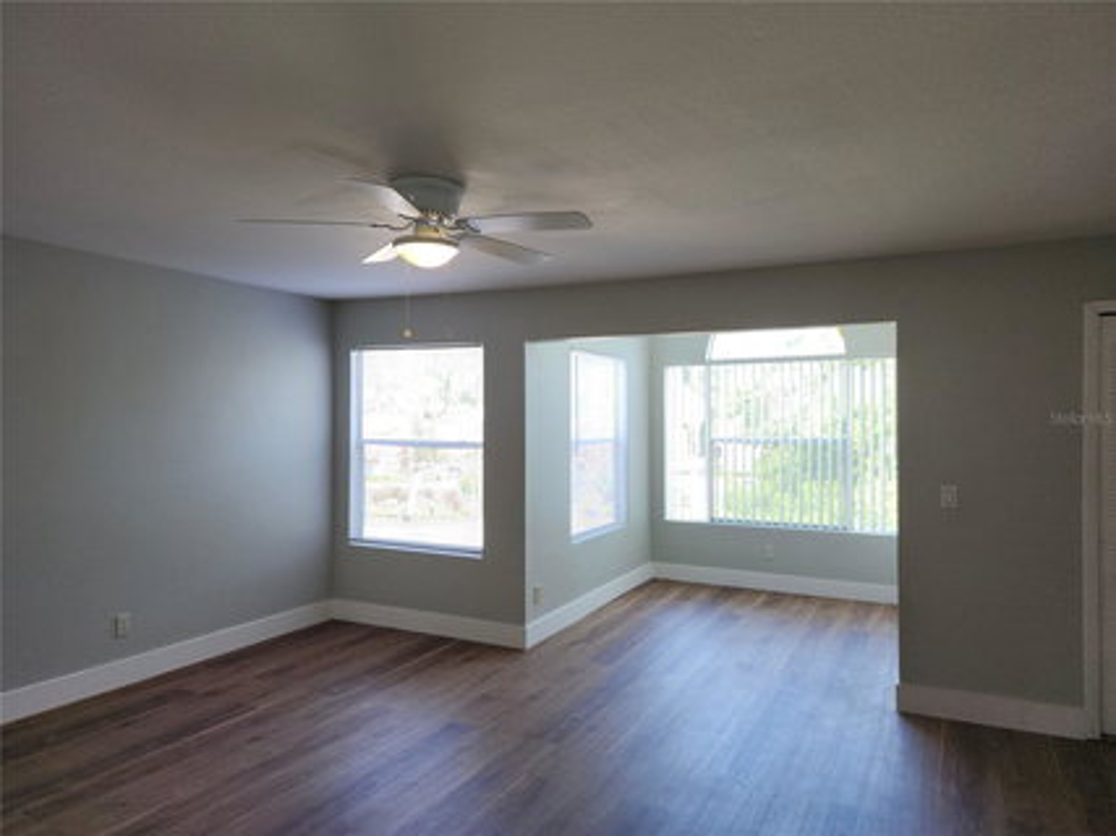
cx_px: 558
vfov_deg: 58.9
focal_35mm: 23
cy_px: 418
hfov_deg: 73.9
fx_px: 741
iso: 50
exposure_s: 1/120
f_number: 1.8
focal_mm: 5.54
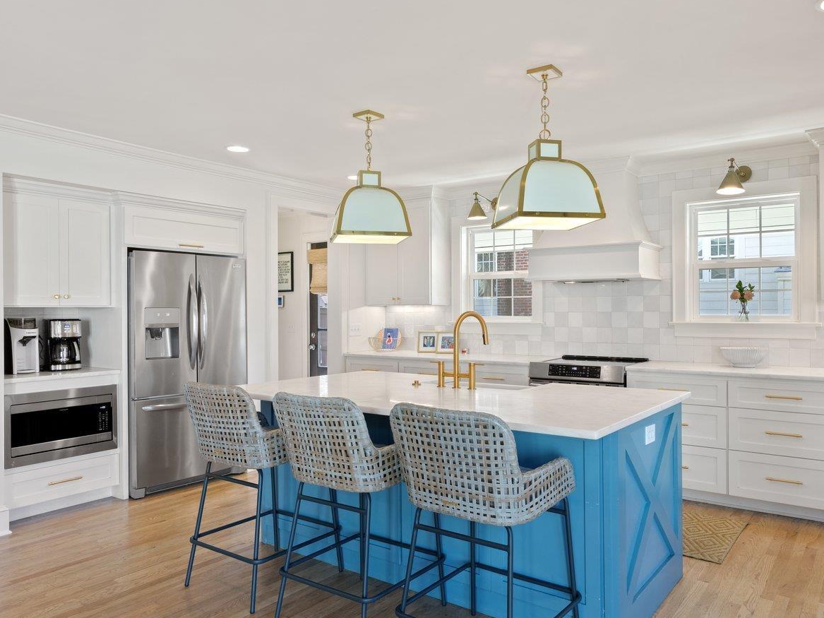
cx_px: 453
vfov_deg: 51.3
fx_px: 643
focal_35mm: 27
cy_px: 308
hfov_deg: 65.2
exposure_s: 1/4
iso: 250
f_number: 8
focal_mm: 16
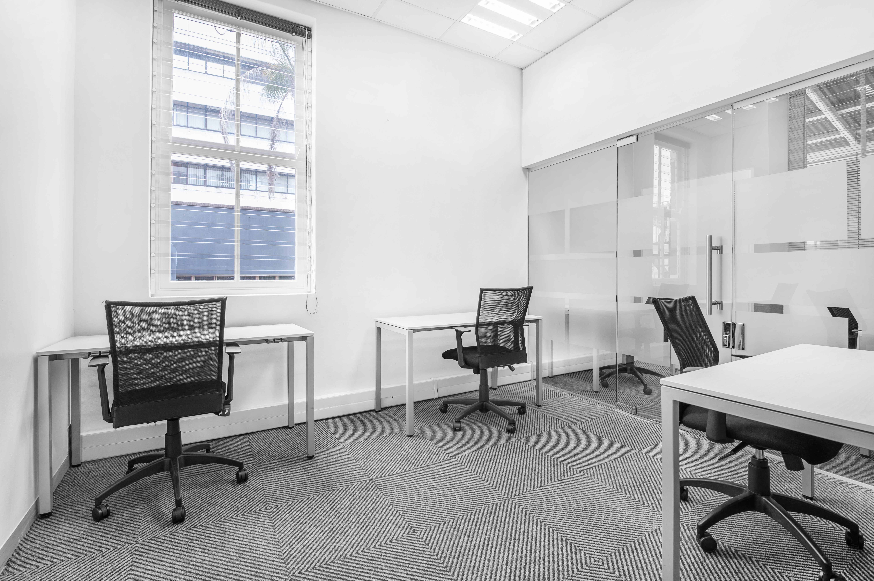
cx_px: 437
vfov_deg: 73.7
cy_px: 290
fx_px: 388
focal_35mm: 16
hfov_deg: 96.8
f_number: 9
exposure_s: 1/5
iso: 200
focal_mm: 16
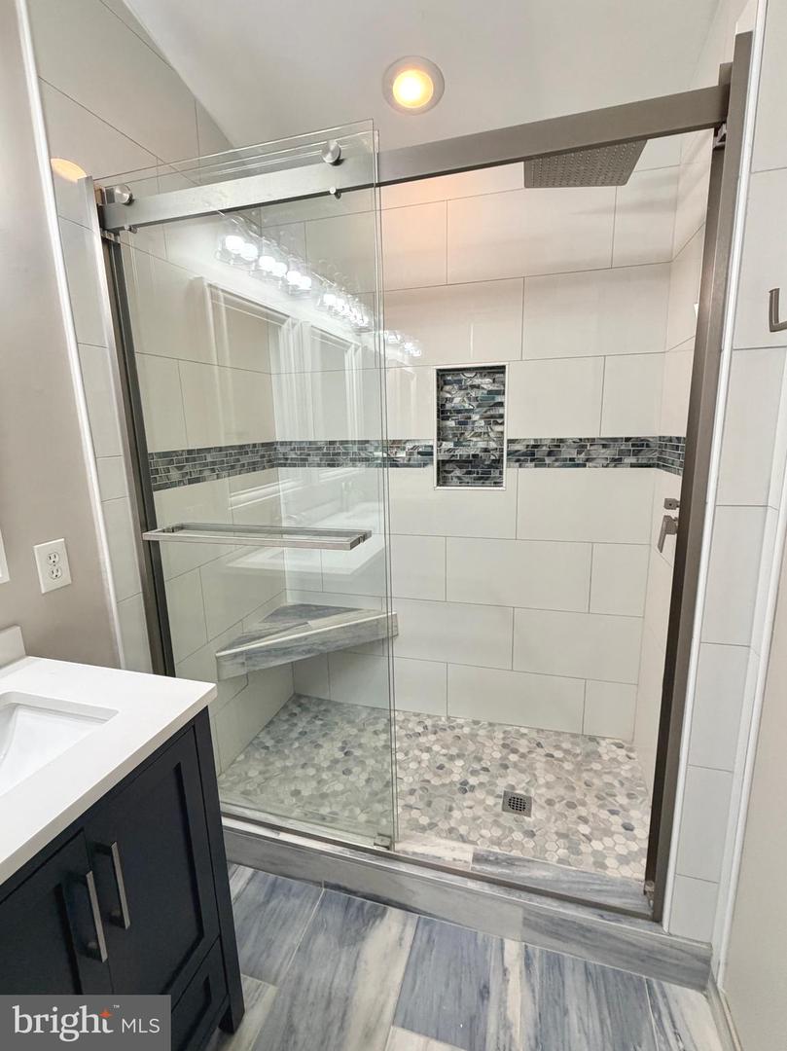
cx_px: 394
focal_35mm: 14
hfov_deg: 85.6
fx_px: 425
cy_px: 526
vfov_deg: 102.1
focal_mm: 2.22
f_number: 2.2
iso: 250
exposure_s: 1/120
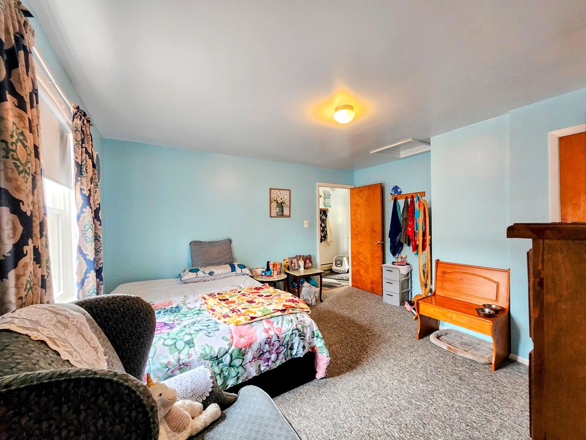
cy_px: 223
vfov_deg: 85.7
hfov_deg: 101.9
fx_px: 237
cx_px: 313
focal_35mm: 14
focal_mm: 1.74
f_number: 2.2
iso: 250
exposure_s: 1/60
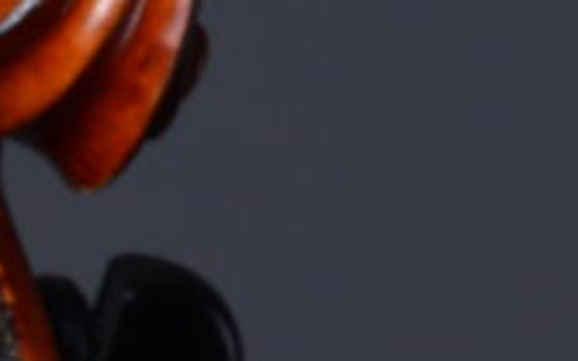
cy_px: 1088
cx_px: -1560
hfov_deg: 1.5
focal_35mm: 1367
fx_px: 21528
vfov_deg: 1.0
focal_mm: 116
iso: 200
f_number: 9
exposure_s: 1/125
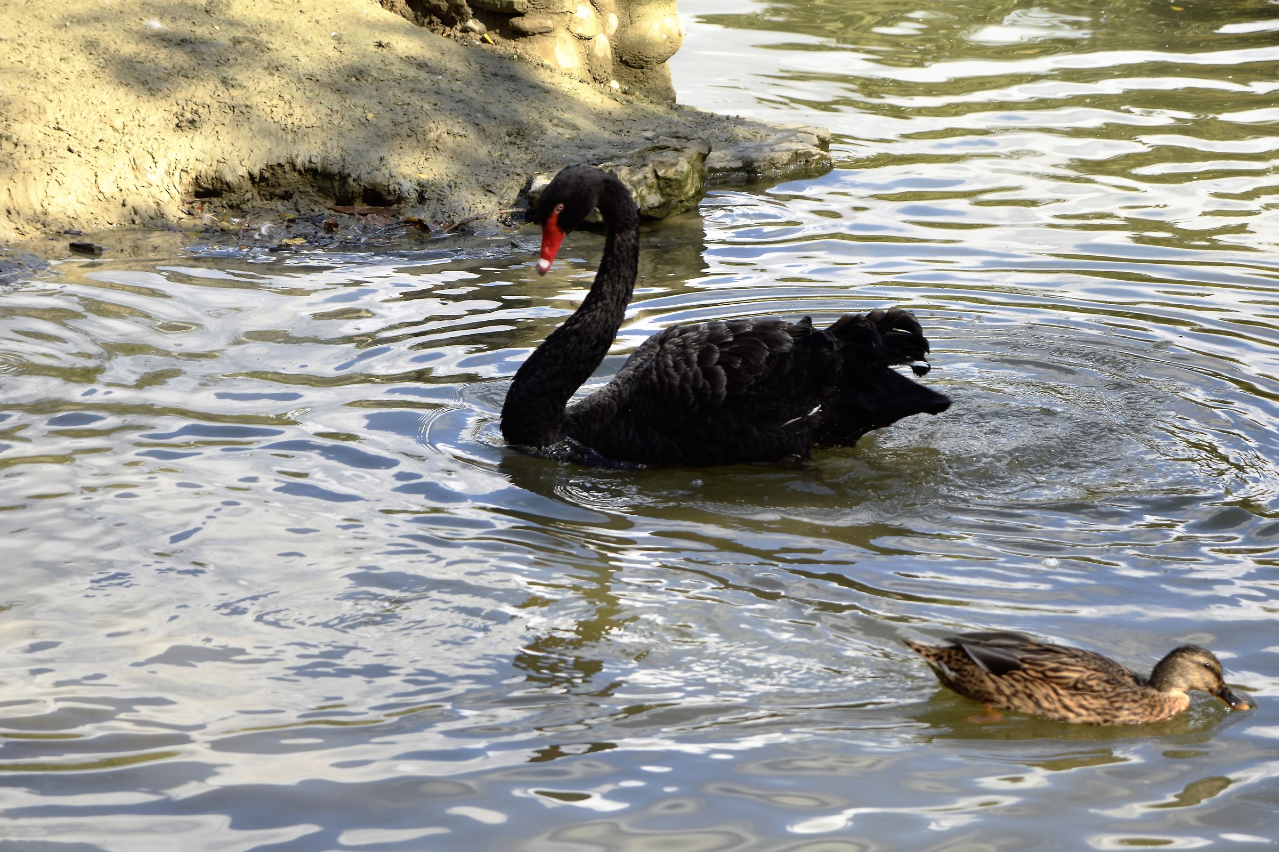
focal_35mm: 105
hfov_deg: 19.5
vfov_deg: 13.0
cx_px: 640
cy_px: 426
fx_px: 3729
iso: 100
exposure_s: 1/320
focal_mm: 70
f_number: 5
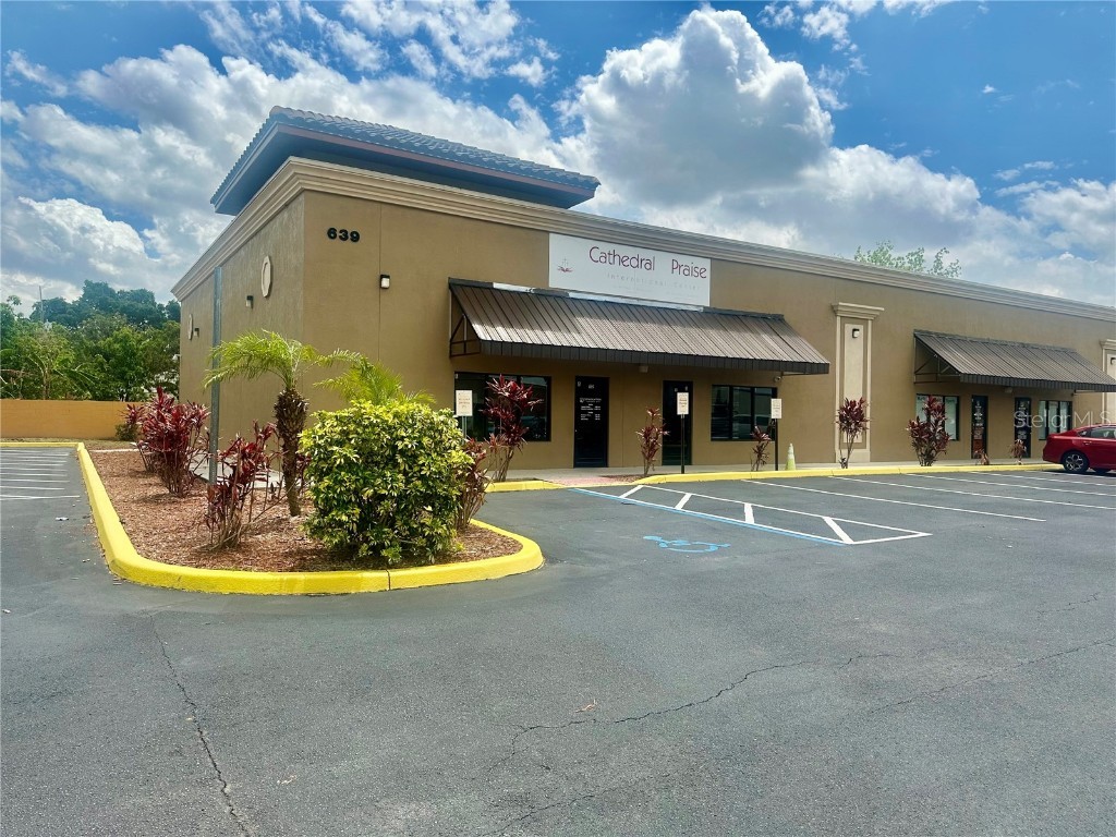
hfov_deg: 71.6
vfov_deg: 56.8
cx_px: 558
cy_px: 418
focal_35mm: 24
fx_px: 774
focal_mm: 6.86
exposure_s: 1/5263
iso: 80
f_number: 1.78
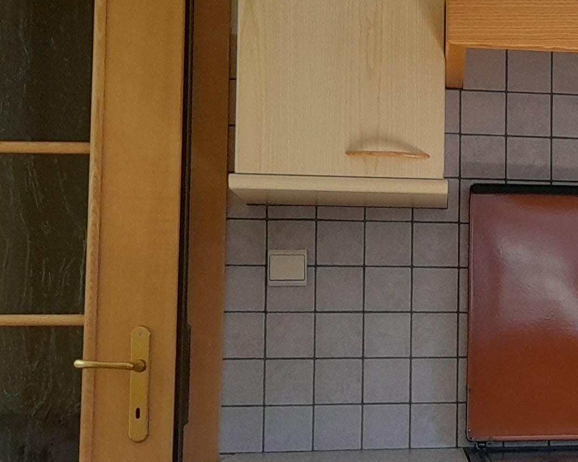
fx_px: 1556
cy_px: 261
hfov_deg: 18.9
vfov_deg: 16.9
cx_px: 827
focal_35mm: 91
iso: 125
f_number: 2
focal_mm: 4.6
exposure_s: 1/60
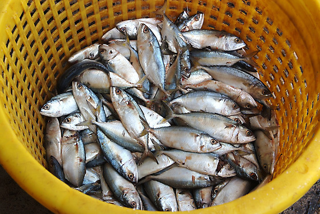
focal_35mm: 83
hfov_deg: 24.4
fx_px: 738
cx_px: 160
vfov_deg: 16.5
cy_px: 107
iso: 100
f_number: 9
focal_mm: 55
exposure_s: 1/18
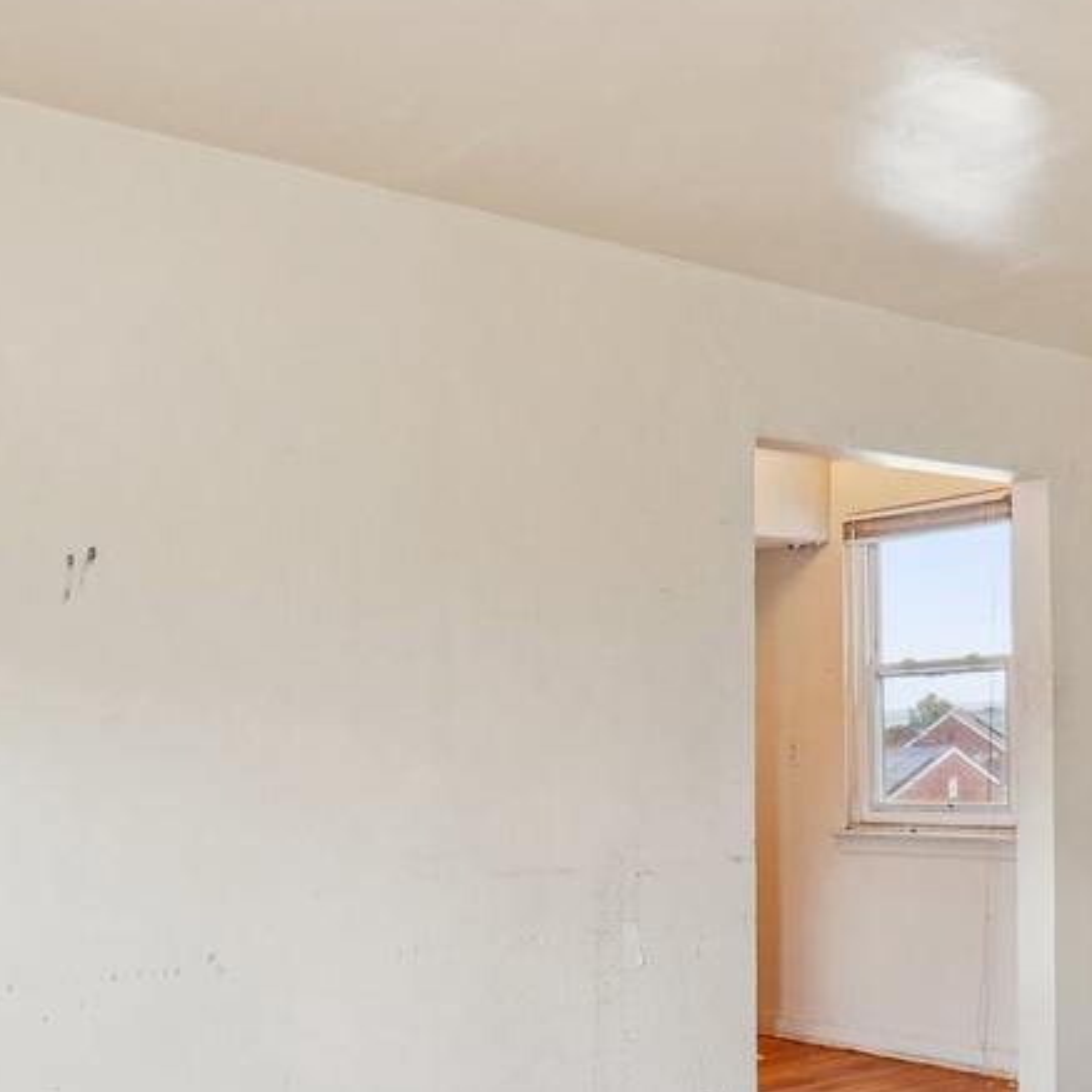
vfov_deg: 39.3
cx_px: 740
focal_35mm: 42
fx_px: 1499
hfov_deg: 39.5
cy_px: 765
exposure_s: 1/5
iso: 100
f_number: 7.1
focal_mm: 10
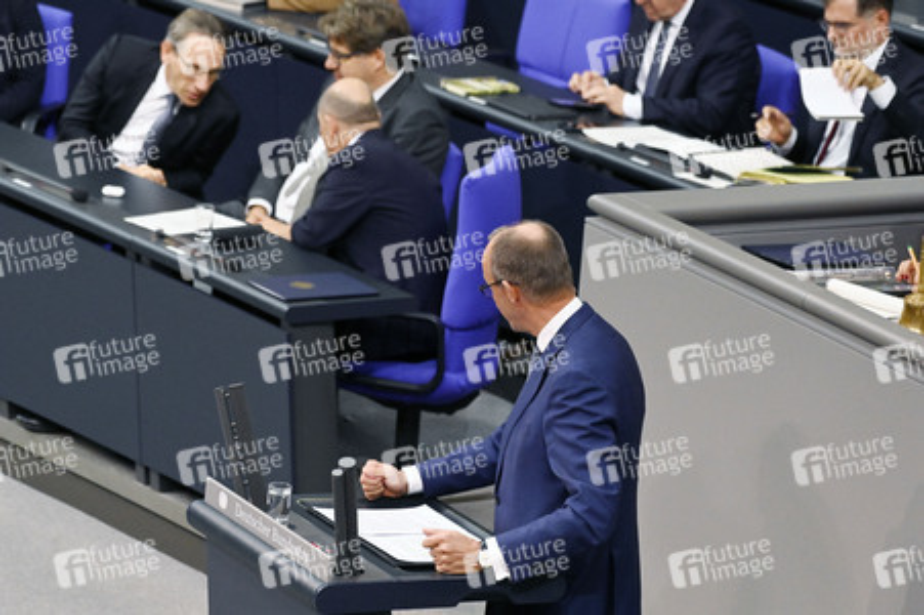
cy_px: 308
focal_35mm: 240
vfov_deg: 5.7
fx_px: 6155
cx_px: 462
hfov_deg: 8.6
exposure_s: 1/400
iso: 10000
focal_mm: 240
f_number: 5.6
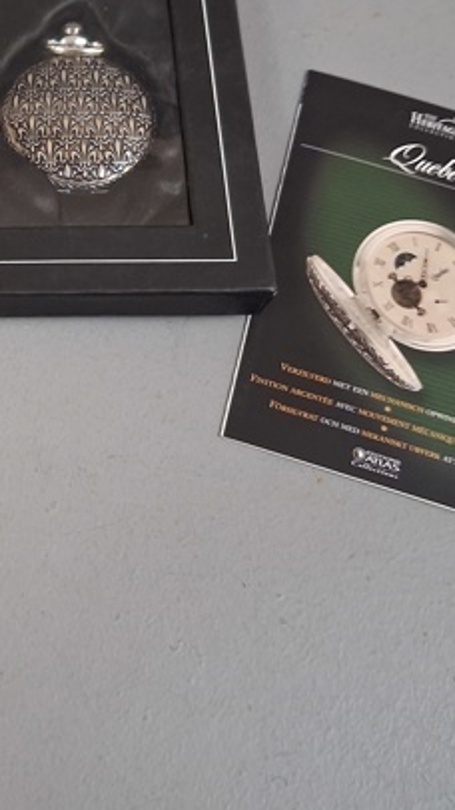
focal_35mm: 58
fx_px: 1246
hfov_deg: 19.6
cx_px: -80
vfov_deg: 35.7
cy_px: 265
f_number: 1.8
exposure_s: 1/50
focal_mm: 4
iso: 320
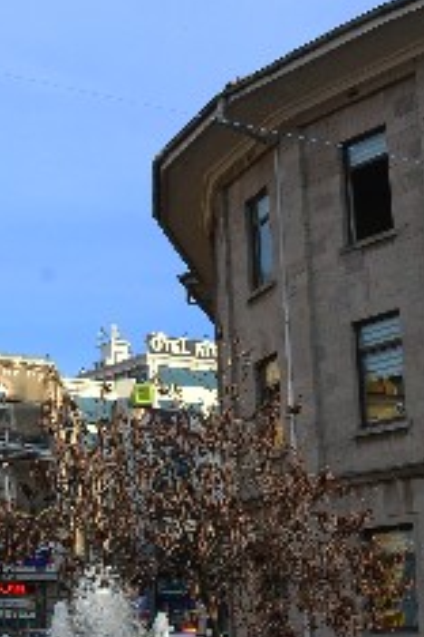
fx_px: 1466
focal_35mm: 83
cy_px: 455
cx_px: -250
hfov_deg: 15.0
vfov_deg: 24.3
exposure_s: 1/500
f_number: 8
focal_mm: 29
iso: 640
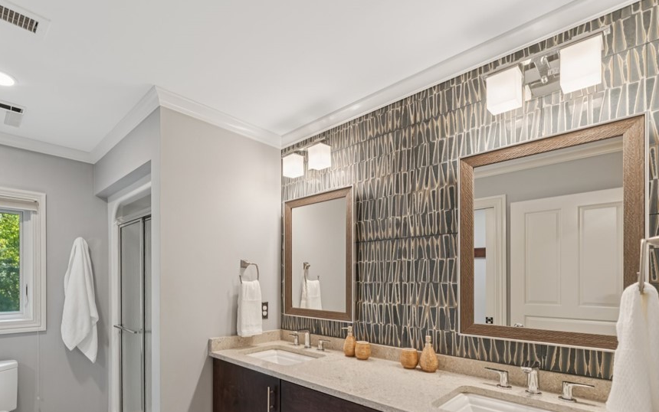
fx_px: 323
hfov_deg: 90.0
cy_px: 271
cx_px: 267
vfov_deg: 63.6
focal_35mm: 18
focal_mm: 14
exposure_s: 1/13
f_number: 5.6
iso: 200
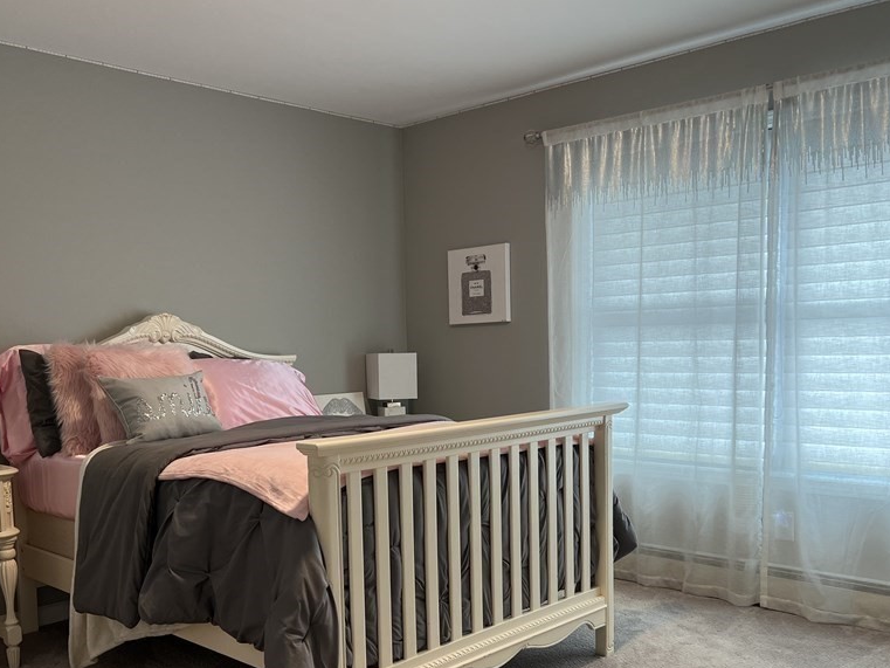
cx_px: 380
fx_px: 900
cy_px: 429
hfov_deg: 52.4
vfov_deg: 40.3
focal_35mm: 35
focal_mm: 5.7
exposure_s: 1/60
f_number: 1.5
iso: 80
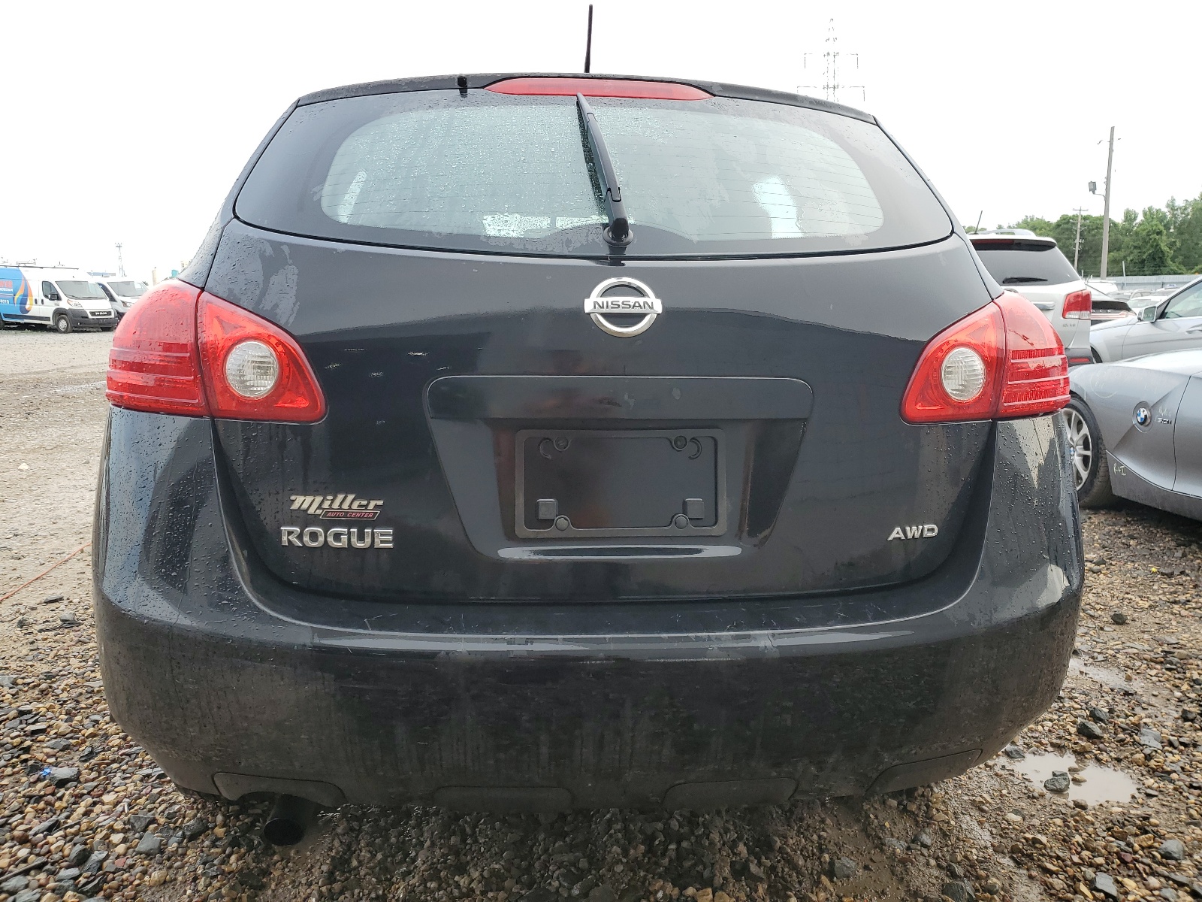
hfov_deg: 67.3
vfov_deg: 53.1
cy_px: 451
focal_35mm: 26
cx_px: 601
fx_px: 903
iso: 50
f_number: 1.5
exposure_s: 1/556
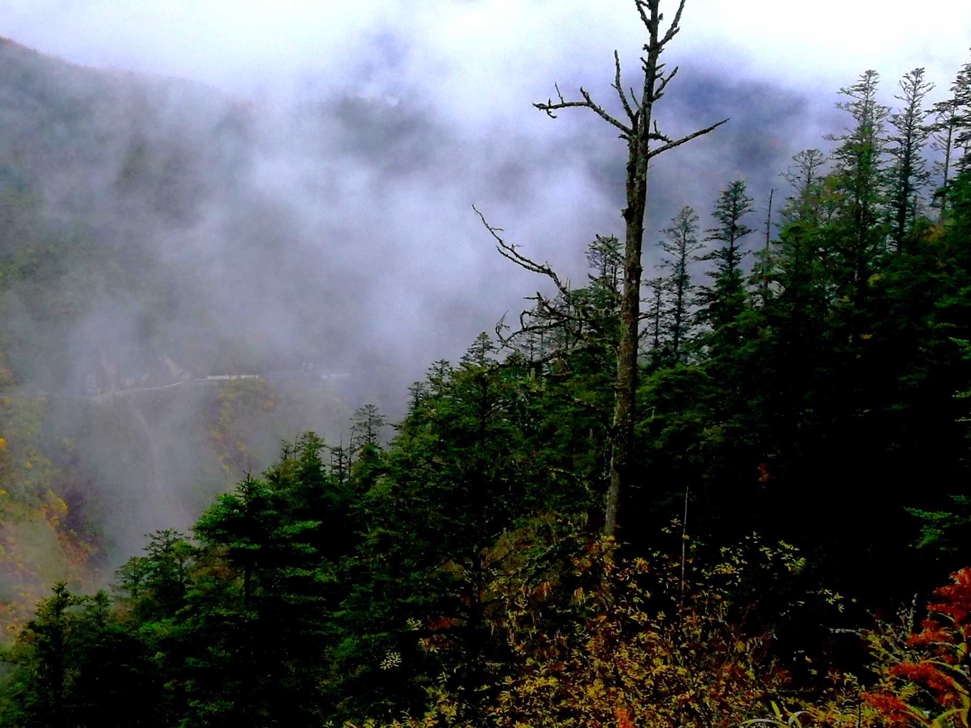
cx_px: 82
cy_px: 244
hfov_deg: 31.5
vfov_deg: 25.1
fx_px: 1627
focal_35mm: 58
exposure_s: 1/907
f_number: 2.2
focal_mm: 4.5
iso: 50
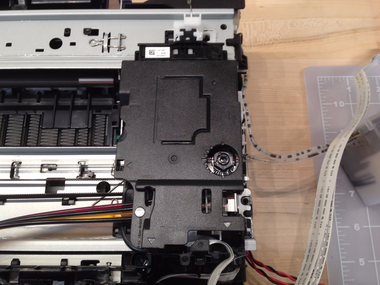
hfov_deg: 52.6
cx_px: 190
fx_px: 384
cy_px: 142
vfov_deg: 40.7
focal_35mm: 35
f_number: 2.4
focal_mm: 4.28
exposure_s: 1/20
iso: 50
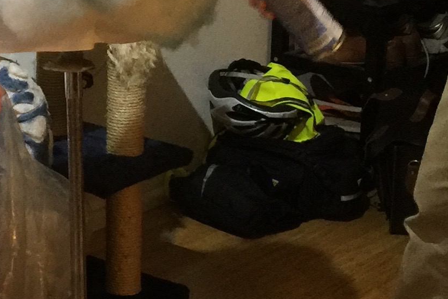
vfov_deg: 11.5
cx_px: 6
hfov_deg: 16.8
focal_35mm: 119
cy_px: 57
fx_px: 1481
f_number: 2.2
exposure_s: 1/17
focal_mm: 4.15
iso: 125
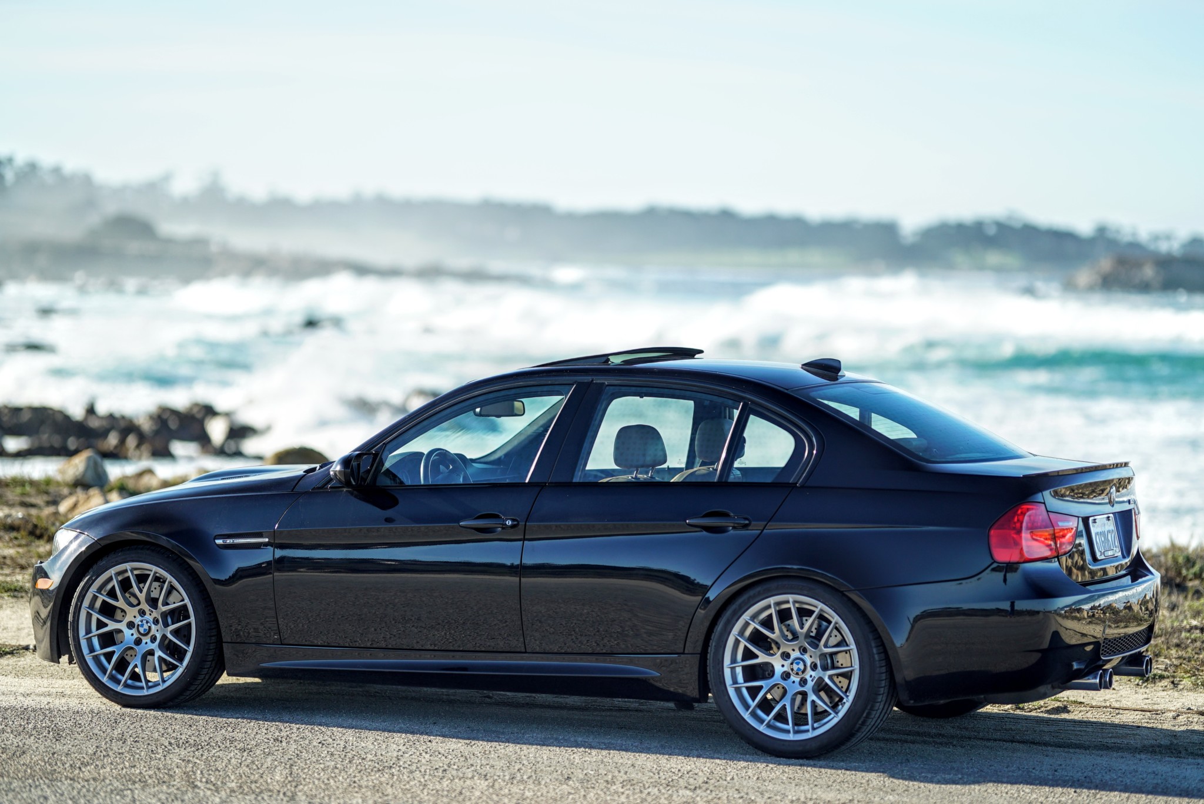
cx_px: 602
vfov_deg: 13.1
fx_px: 3514
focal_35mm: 105
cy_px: 402
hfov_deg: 19.4
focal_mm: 105
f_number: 1.4
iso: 100
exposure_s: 1/2500
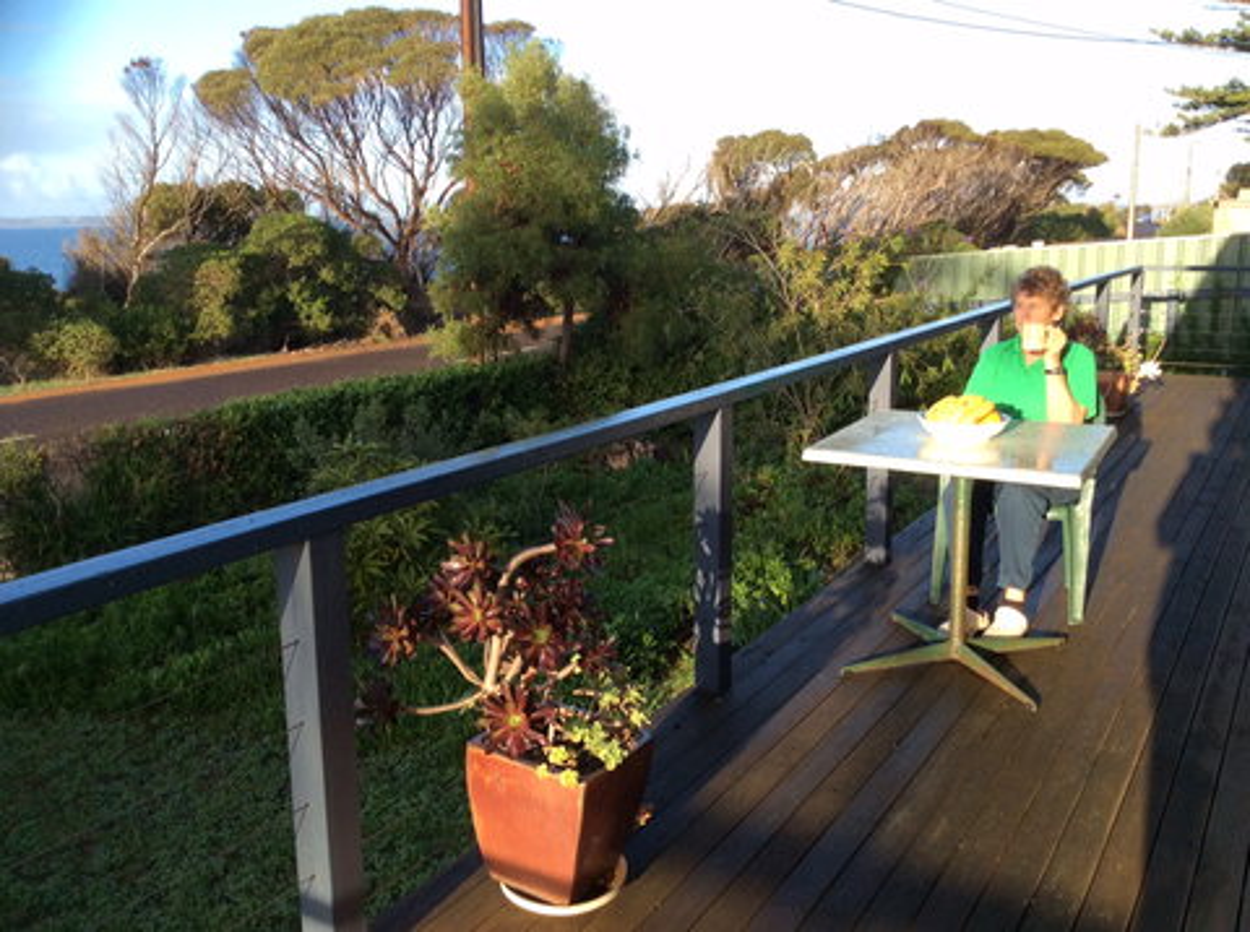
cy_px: 466
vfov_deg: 44.0
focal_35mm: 32
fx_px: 1153
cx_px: 625
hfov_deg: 56.9
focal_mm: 3.3
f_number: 2.4
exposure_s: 1/381
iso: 32
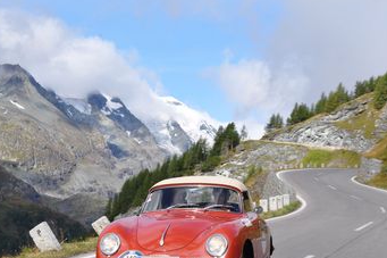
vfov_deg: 15.2
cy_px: 168
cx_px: 148
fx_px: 967
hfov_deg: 22.6
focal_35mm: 90
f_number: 9
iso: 200
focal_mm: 40
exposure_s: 1/320
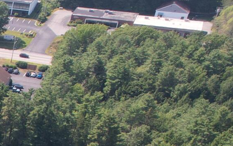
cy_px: 353
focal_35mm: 119
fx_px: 756
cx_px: -273
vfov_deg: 9.7
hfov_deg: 13.9
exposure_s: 1/50
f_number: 2.8
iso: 100
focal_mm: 8.38
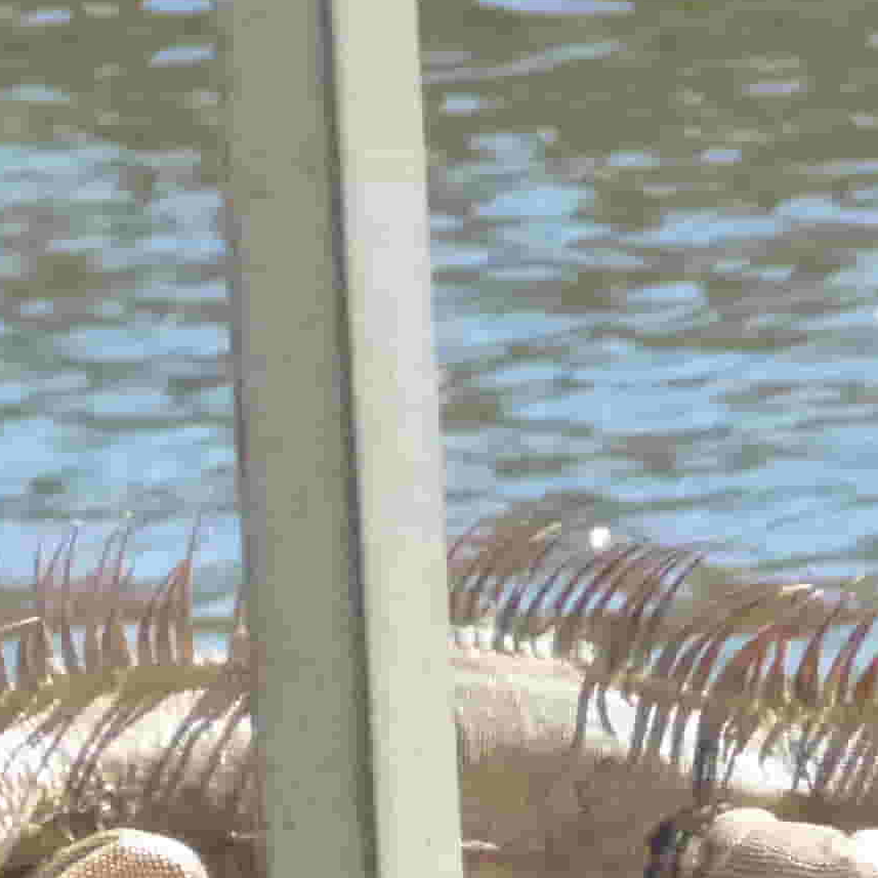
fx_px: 31221
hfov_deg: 1.6
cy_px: 920
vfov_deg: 1.6
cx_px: 676
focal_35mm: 1088
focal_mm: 67
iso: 1250
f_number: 5.9
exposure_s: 1/500
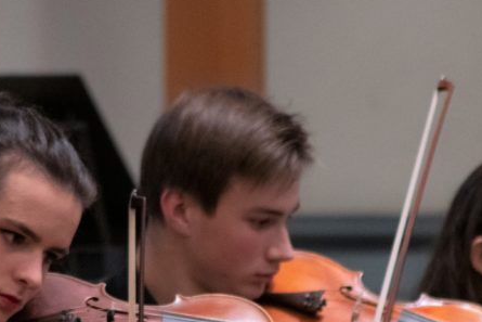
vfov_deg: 2.6
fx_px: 7152
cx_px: 36
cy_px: 276
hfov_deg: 3.9
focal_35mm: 534
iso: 3200
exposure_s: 1/100
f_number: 4.5
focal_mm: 155
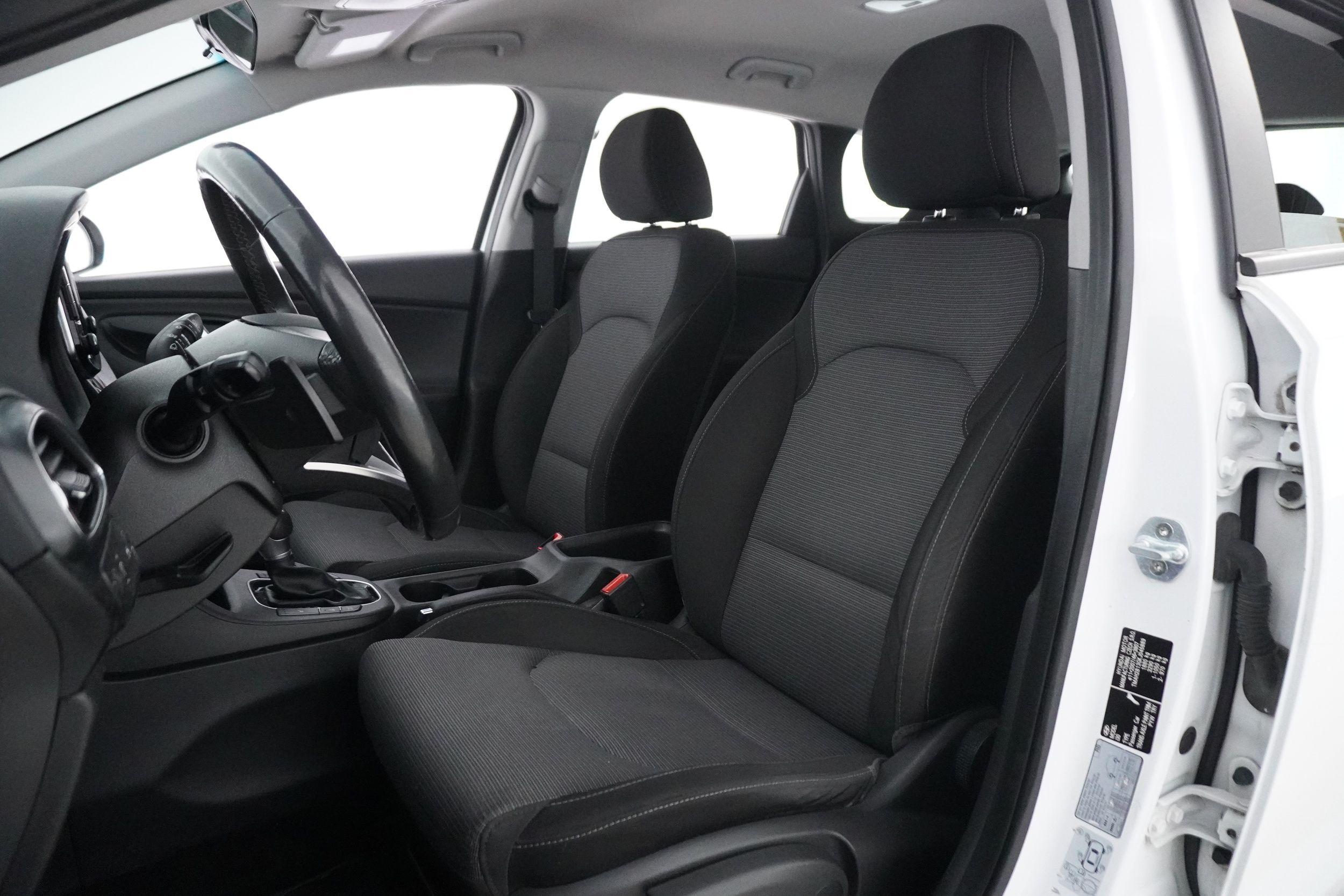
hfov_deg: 73.7
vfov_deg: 53.1
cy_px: 448
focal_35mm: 24
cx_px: 672
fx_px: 896
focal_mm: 16
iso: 6400
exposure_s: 1/100
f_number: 3.5
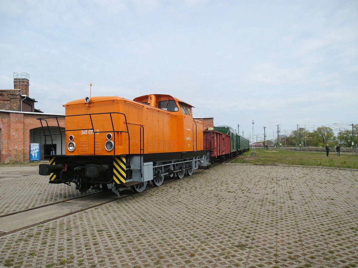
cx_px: 179
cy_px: 134
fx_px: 248
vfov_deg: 56.8
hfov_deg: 71.6
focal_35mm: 24
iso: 100
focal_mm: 4.4
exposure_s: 1/234
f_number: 8
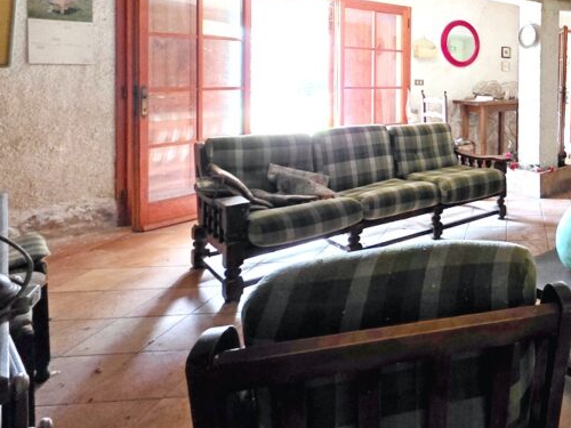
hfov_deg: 53.6
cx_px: 565
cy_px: 88
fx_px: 429
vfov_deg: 50.0
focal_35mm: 26
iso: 1000
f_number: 1.9
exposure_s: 1/33.3
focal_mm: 2.2
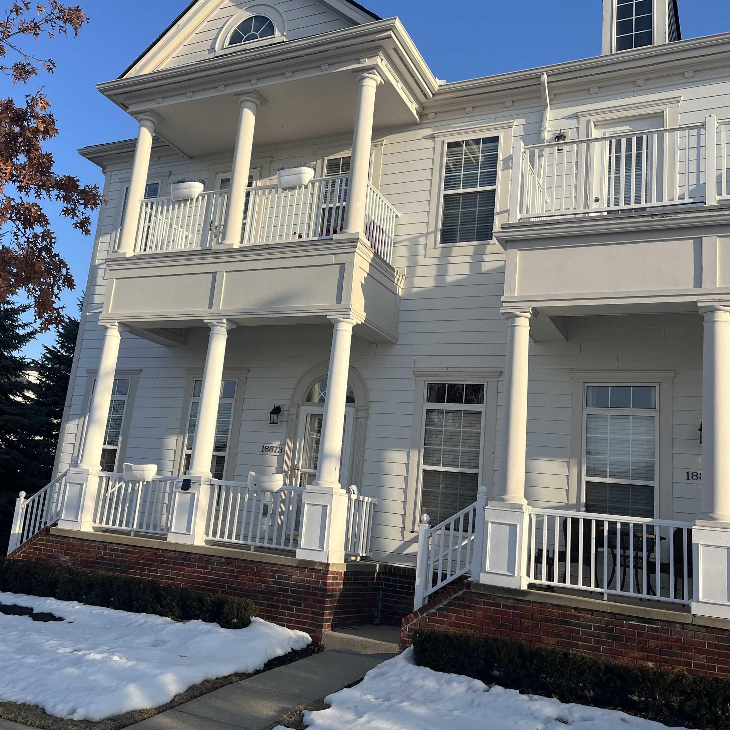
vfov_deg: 49.7
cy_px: 341
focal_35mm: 33
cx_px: 310
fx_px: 787
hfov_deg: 49.6
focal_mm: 5.1
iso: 50
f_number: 1.6
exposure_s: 1/2463
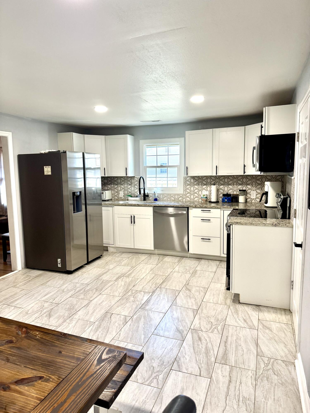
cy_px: 206
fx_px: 287
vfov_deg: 71.6
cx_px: 155
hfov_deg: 56.8
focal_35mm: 24
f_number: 1.78
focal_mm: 6.76
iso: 200
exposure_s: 1/120
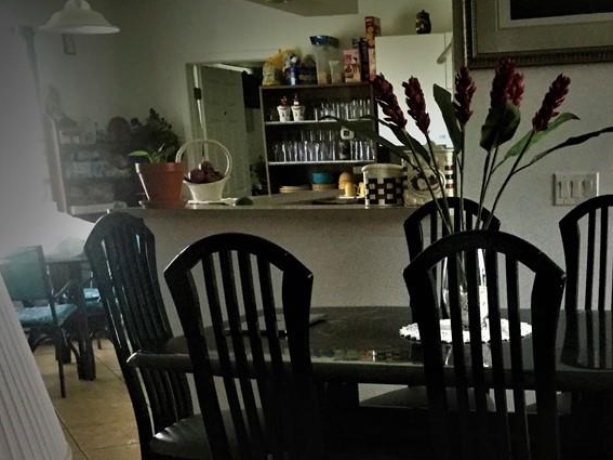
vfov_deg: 25.5
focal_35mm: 56
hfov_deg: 33.7
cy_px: 391
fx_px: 991
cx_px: 451
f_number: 2.4
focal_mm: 3.3
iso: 125
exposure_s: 1/30
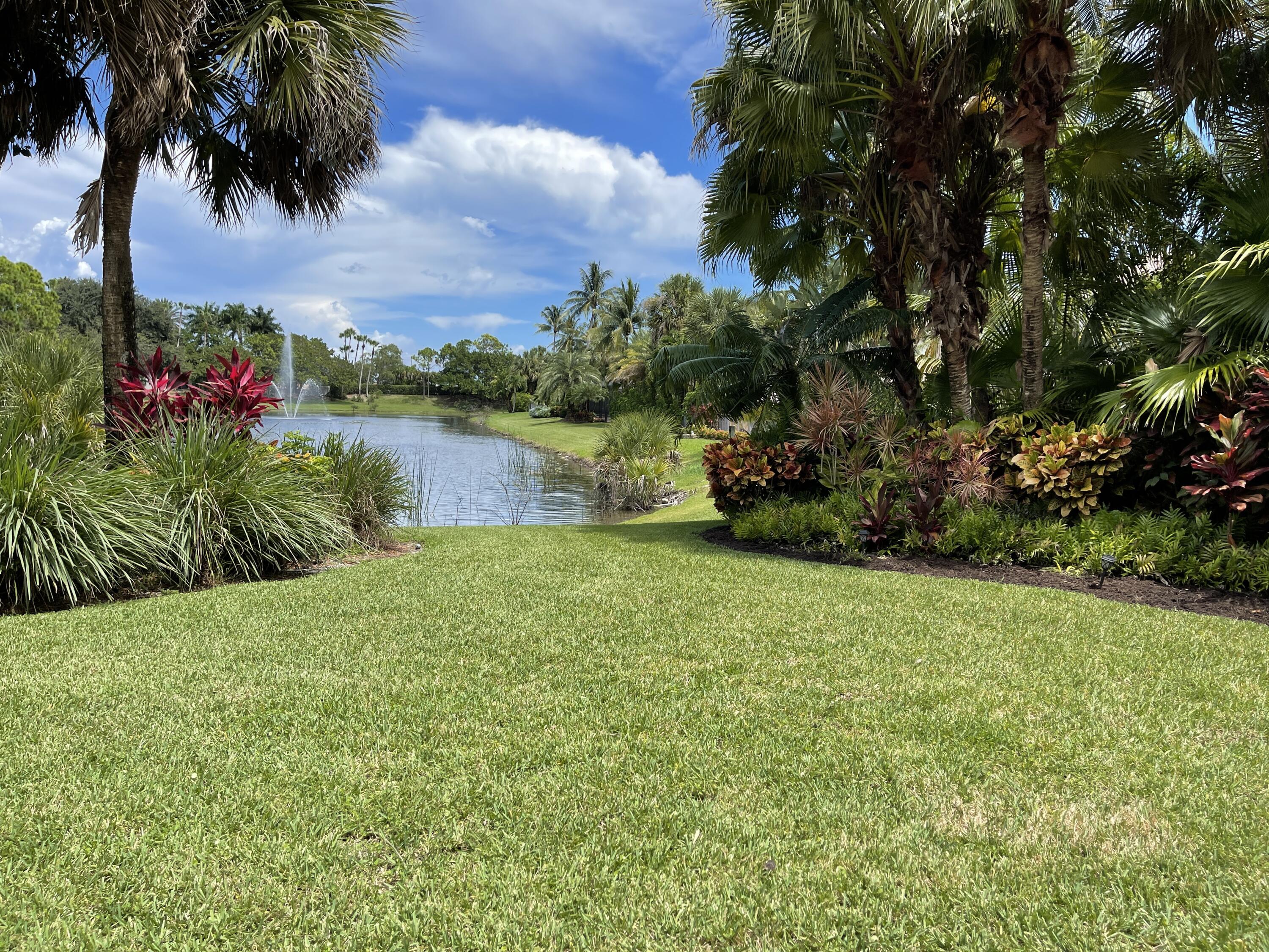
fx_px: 953
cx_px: 634
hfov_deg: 67.3
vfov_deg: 53.1
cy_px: 476
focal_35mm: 26
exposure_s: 1/2597
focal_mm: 5.1
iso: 32
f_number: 1.6
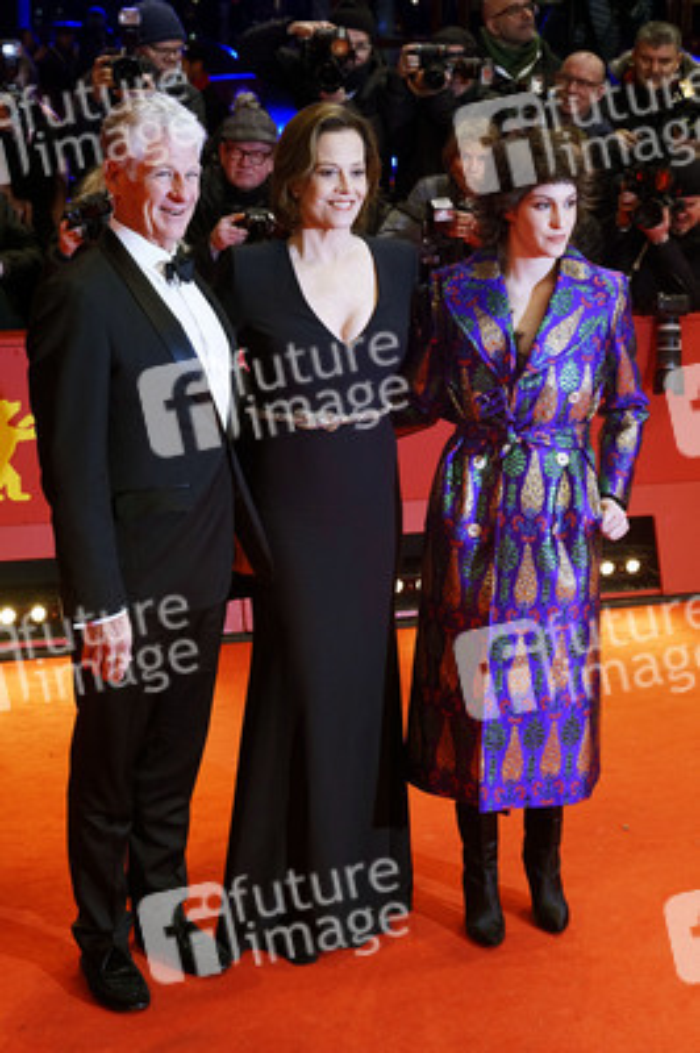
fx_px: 1753
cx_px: 350
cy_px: 526
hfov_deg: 22.6
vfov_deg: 33.4
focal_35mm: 60
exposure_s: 1/200
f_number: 5.6
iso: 2000
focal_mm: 60
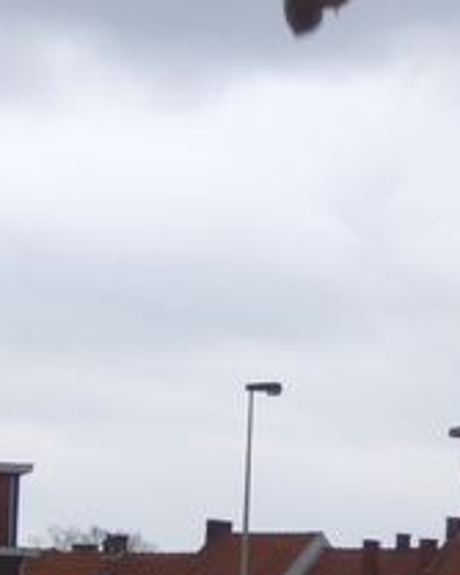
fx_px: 3576
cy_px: 487
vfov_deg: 9.2
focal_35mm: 210
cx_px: 397
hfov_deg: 7.3
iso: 50
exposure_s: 1/250
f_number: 3.9
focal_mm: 12.4
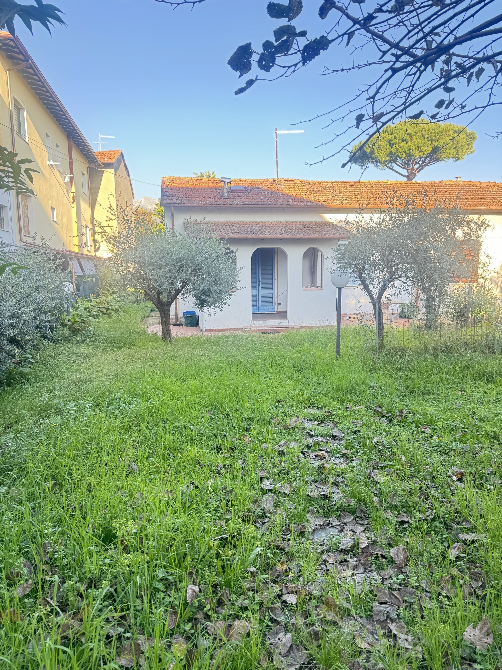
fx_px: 464
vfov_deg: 71.6
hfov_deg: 56.8
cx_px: 251
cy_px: 335
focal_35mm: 24
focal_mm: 6.76
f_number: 1.78
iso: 80
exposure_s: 1/165
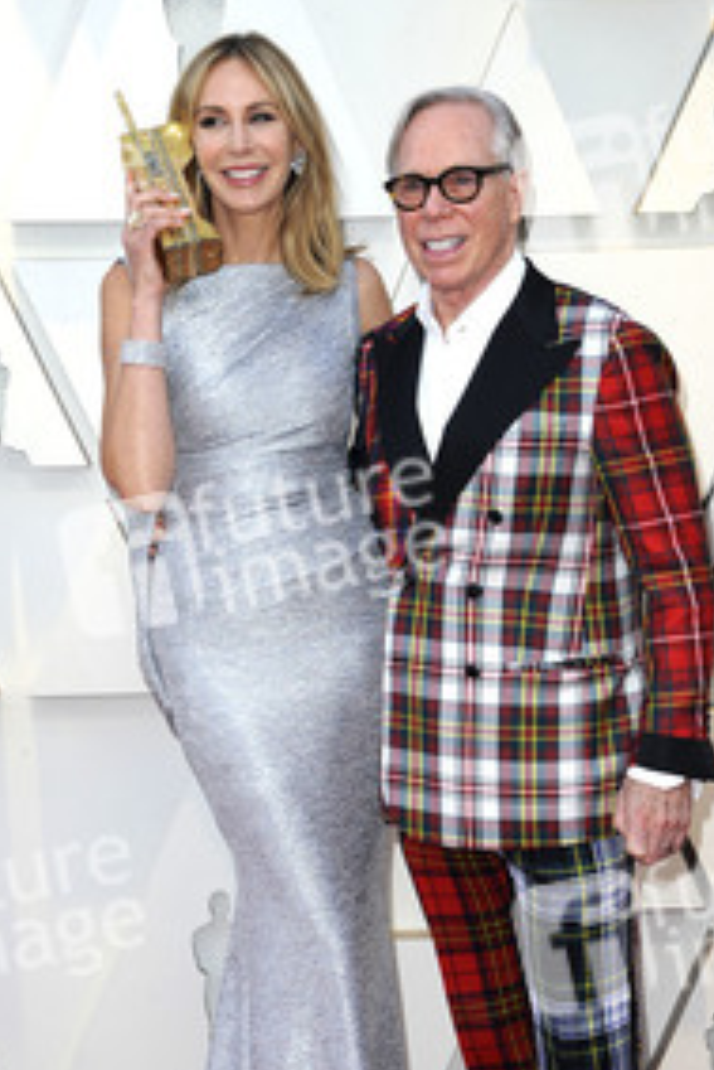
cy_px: 737
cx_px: 365
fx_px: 2436
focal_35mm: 82
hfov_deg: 16.7
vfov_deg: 24.6
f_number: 8
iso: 800
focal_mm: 58
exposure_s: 1/250
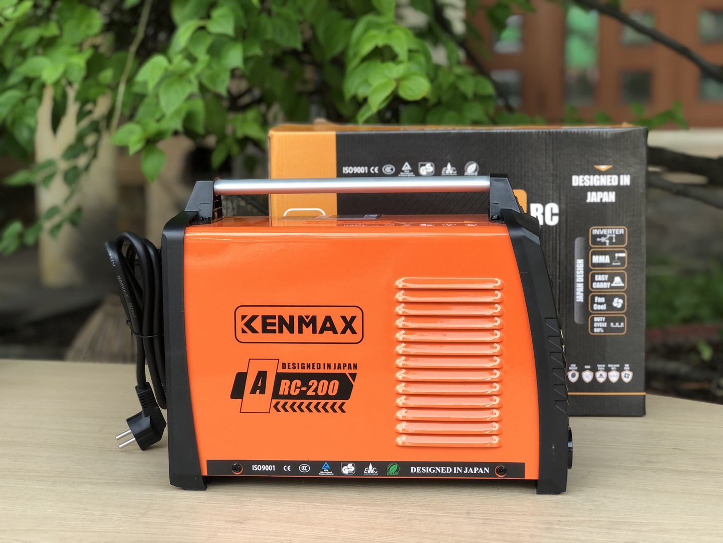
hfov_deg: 33.8
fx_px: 1191
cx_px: 362
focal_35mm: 57
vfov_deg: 25.7
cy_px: 272
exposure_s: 1/60
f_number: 2.8
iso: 25
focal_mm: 6.6
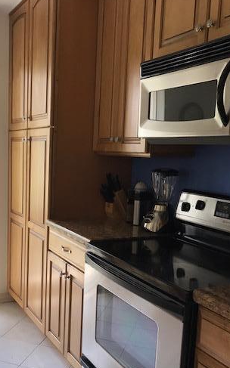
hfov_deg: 32.2
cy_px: 208
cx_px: 58
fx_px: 391
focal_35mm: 39
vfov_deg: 50.3
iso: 40
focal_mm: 3.99
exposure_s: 1/120
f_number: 1.8
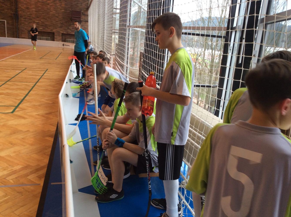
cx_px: 146
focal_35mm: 32
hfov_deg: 56.9
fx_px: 269
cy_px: 108
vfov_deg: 44.0
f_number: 2.4
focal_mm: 3.3
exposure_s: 1/33
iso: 40
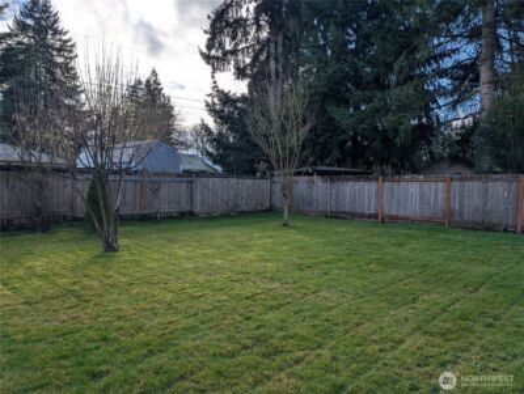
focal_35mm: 24
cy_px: 197
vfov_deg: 56.9
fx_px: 364
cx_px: 262
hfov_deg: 71.5
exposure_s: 1/1792
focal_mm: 6.9
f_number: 1.68
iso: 16
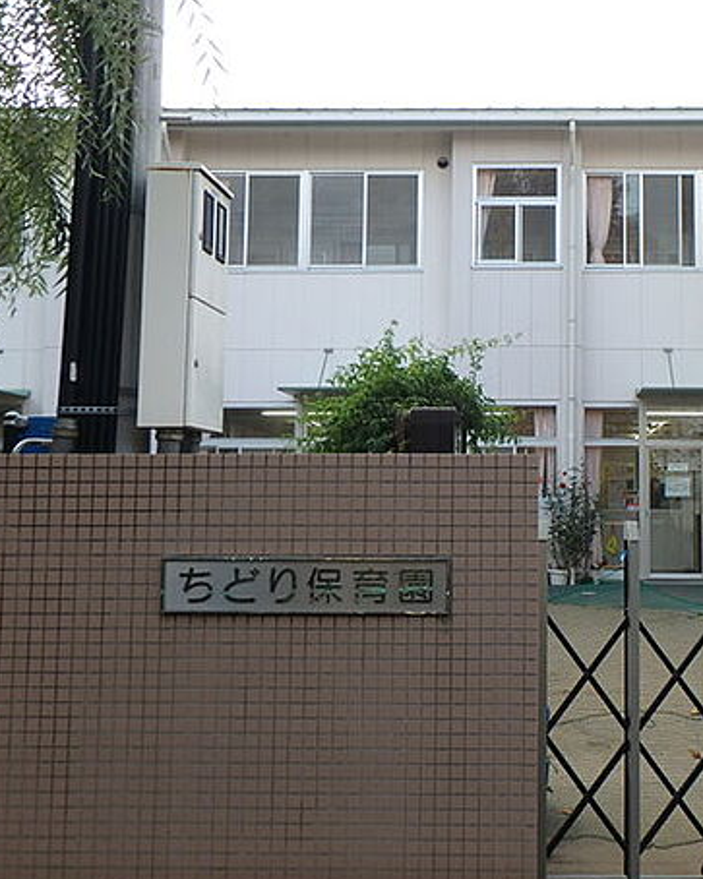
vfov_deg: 38.8
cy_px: 442
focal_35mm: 48
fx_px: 1249
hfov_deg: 30.6
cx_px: 575
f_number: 5
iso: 125
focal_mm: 6.4
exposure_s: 1/80
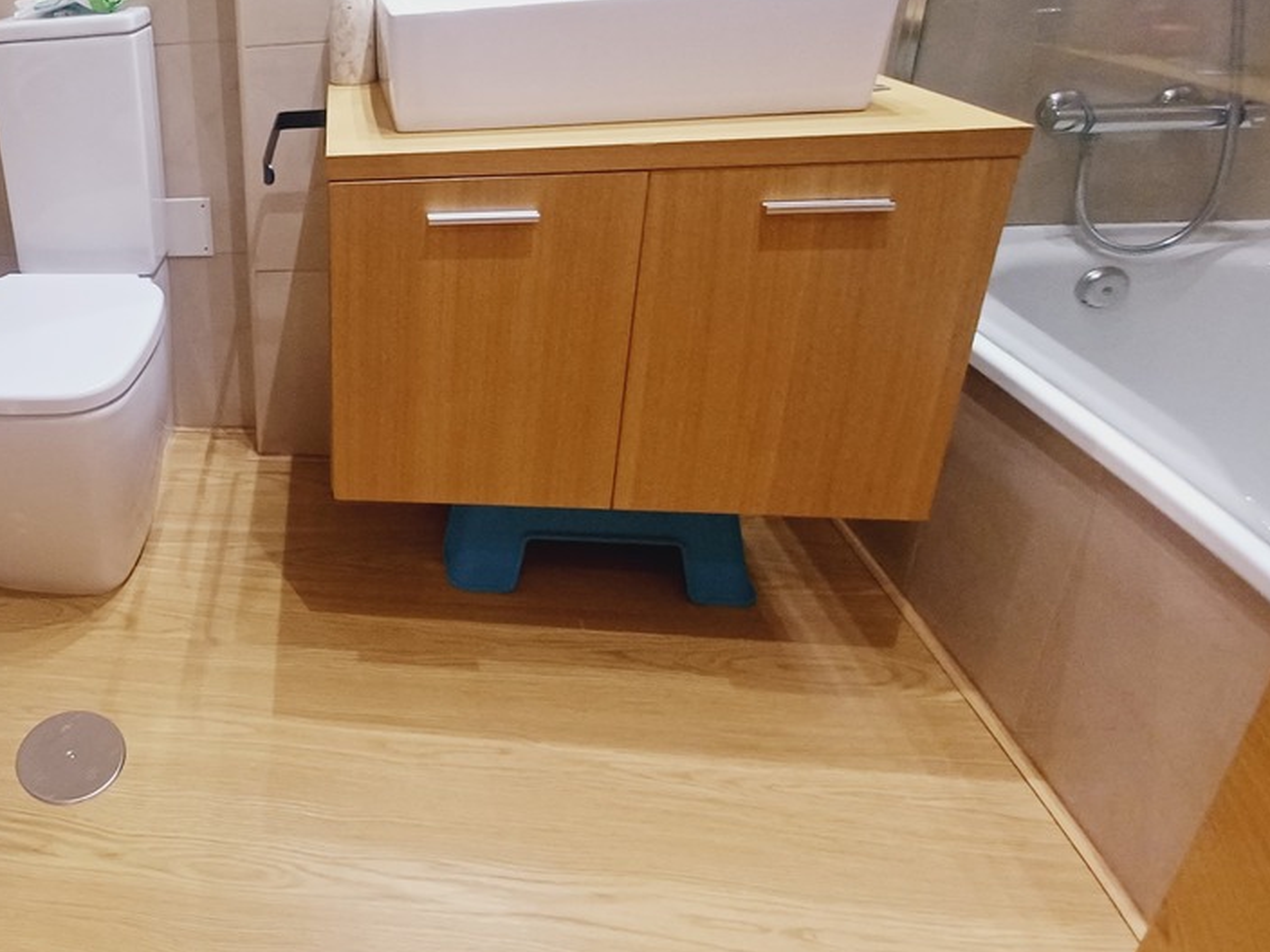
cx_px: 141
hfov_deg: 61.1
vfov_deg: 54.6
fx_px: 881
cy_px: 261
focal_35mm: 24
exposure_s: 1/33
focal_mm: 1.42
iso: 125
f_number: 2.2
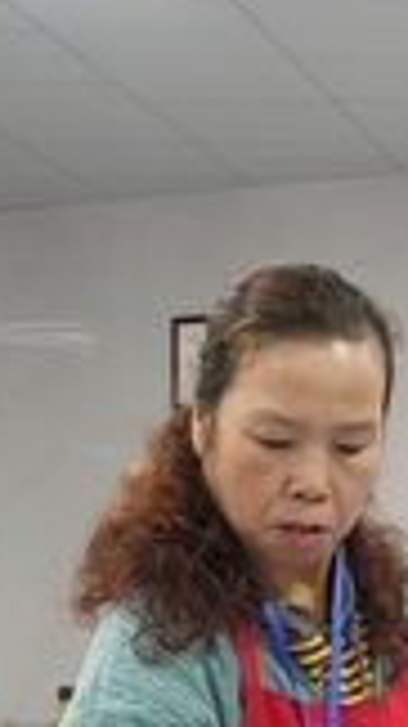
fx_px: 2387
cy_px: 810
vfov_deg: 16.7
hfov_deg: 9.2
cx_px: 798
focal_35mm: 124
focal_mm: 24
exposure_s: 1/160
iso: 3200
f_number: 4
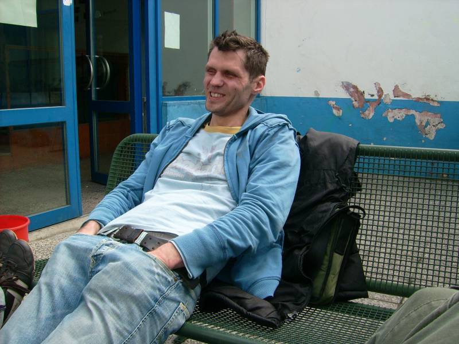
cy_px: 172
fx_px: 464
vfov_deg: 40.7
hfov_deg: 52.6
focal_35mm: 35
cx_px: 230
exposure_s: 1/114
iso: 50
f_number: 5.8
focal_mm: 5.95
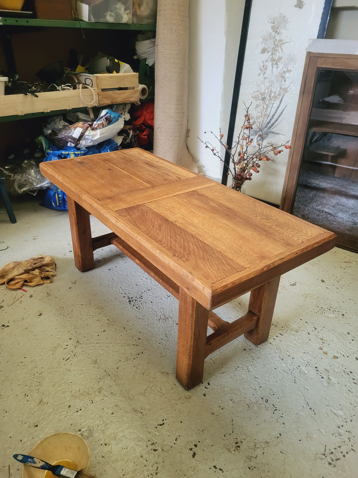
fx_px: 359
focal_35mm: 26
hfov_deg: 53.1
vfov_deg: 67.3
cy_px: 239
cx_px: 179
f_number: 1.8
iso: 800
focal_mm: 5.4
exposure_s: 1/50
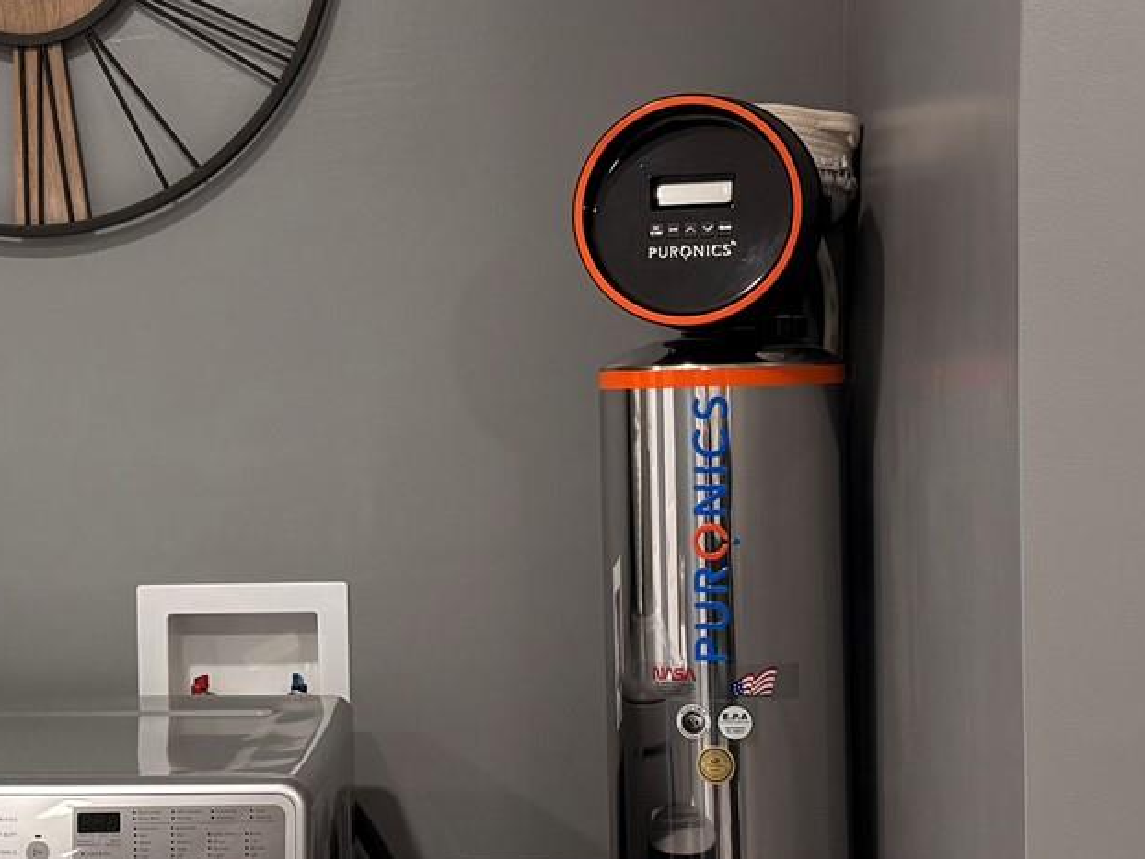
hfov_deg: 24.3
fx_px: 2614
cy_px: 497
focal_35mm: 79
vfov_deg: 18.7
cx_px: 225
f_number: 1.78
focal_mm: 6.76
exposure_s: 1/60
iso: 125
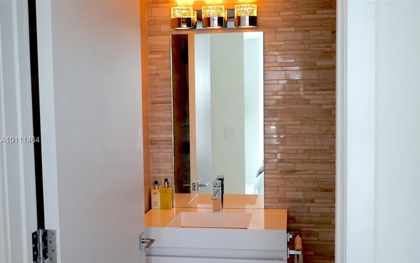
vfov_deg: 29.9
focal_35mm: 43
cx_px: 210
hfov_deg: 46.2
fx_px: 492
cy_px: 140
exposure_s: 1/160
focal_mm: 28
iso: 2000
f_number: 3.5
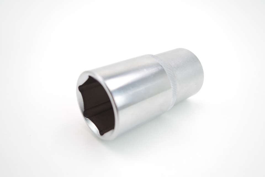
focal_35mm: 34
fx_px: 250
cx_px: 132
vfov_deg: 38.9
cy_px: 88
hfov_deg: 55.8
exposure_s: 1/50
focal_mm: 23.13
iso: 100
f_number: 5.6
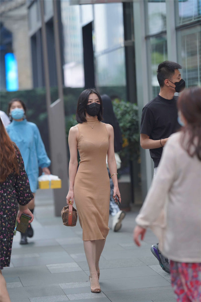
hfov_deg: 10.2
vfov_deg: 15.2
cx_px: 100
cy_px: 151
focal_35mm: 135
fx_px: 1131
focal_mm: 135
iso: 500
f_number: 2.2
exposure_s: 1/640
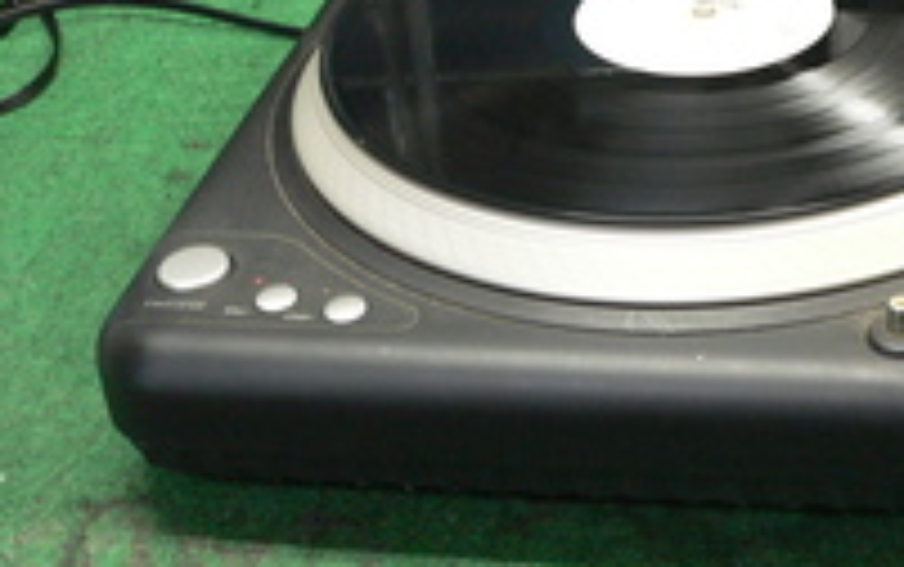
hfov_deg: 27.6
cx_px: 810
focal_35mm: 72
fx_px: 1775
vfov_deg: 18.1
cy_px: 182
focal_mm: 6
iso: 200
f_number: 2.8
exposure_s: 1/13
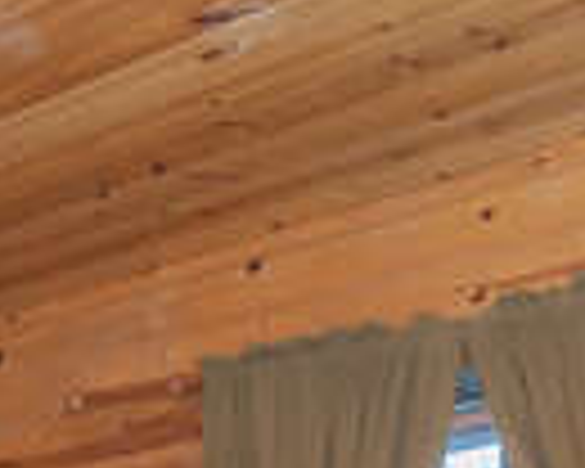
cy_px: 954
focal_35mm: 89
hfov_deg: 21.2
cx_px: 94
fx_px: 1541
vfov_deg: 14.3
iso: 320
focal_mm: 16
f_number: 7.1
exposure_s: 1/50
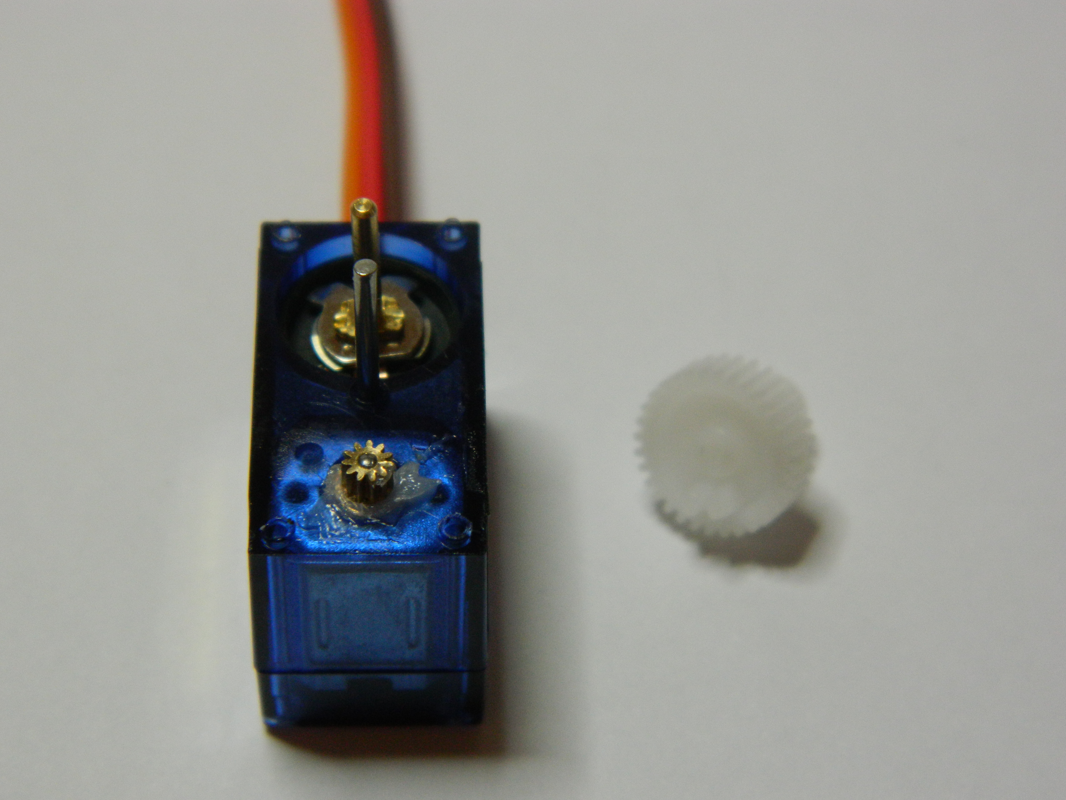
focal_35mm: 103
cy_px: 400
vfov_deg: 14.4
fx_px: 3172
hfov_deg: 19.1
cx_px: 533
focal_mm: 18.6
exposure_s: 1/60
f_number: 4.5
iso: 280
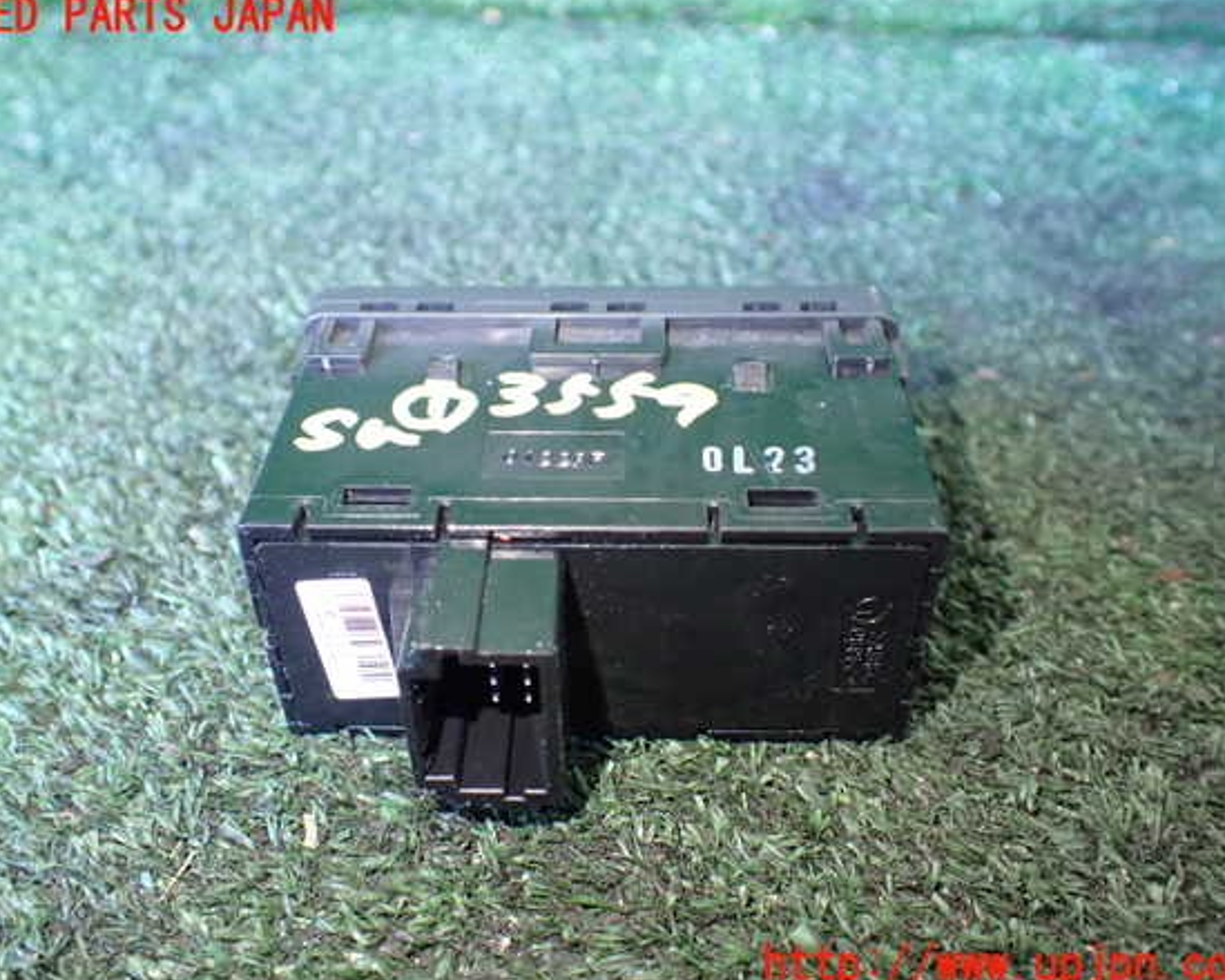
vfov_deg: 45.8
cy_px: 491
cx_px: 598
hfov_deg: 55.7
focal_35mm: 32
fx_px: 1160
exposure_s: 1/50
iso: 800
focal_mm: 5.4
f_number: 2.3
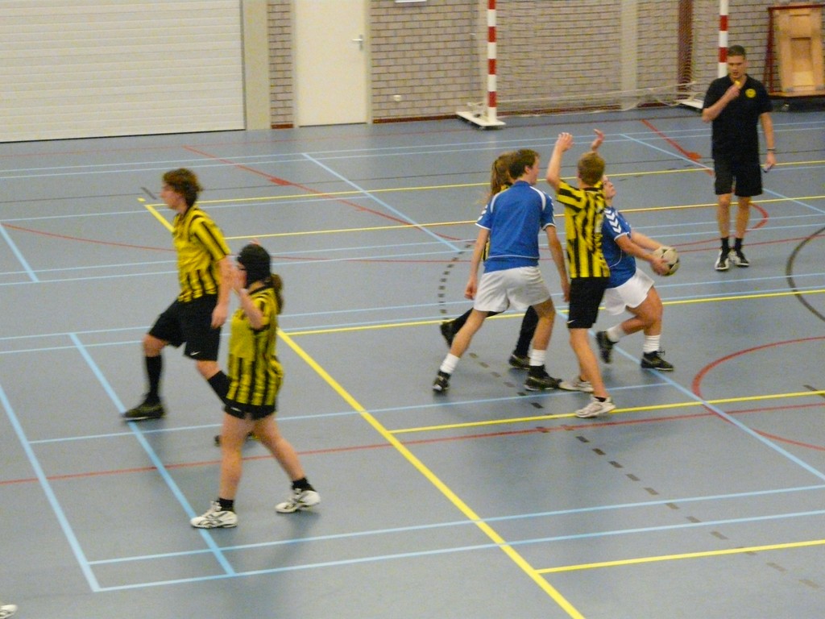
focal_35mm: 96
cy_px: 310
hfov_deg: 20.4
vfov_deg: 15.4
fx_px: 2288
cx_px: 412
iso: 1000
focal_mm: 15.8
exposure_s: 1/80
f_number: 3.6
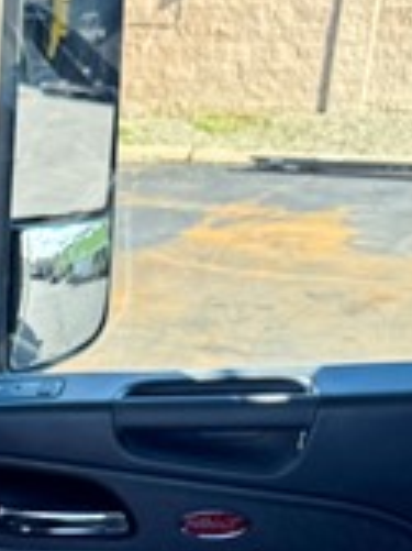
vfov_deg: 15.8
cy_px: 886
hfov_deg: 11.8
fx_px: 1780
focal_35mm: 112
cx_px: -402
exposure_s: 1/792
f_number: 1.78
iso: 80
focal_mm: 6.76
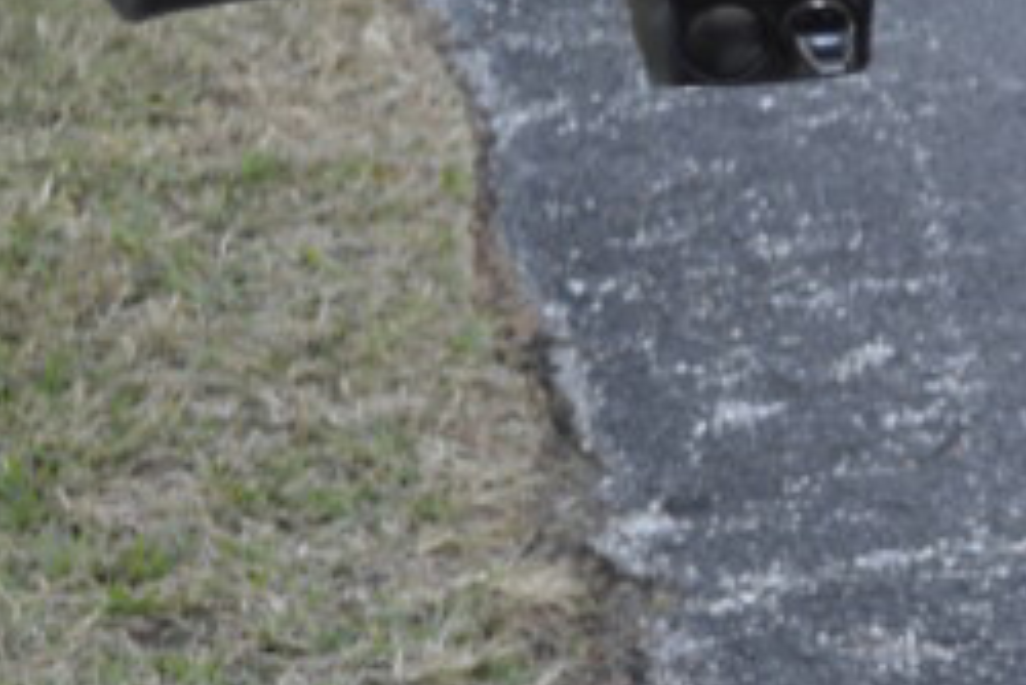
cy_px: 599
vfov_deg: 6.0
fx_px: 6559
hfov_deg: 8.5
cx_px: 1982
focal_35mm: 230
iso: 250
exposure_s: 1/125
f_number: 5.6
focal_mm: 32
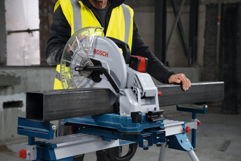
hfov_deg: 32.4
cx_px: 120
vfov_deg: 21.9
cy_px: 80
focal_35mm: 62
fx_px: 415
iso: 800
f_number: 6.3
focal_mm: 62
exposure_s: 1/100
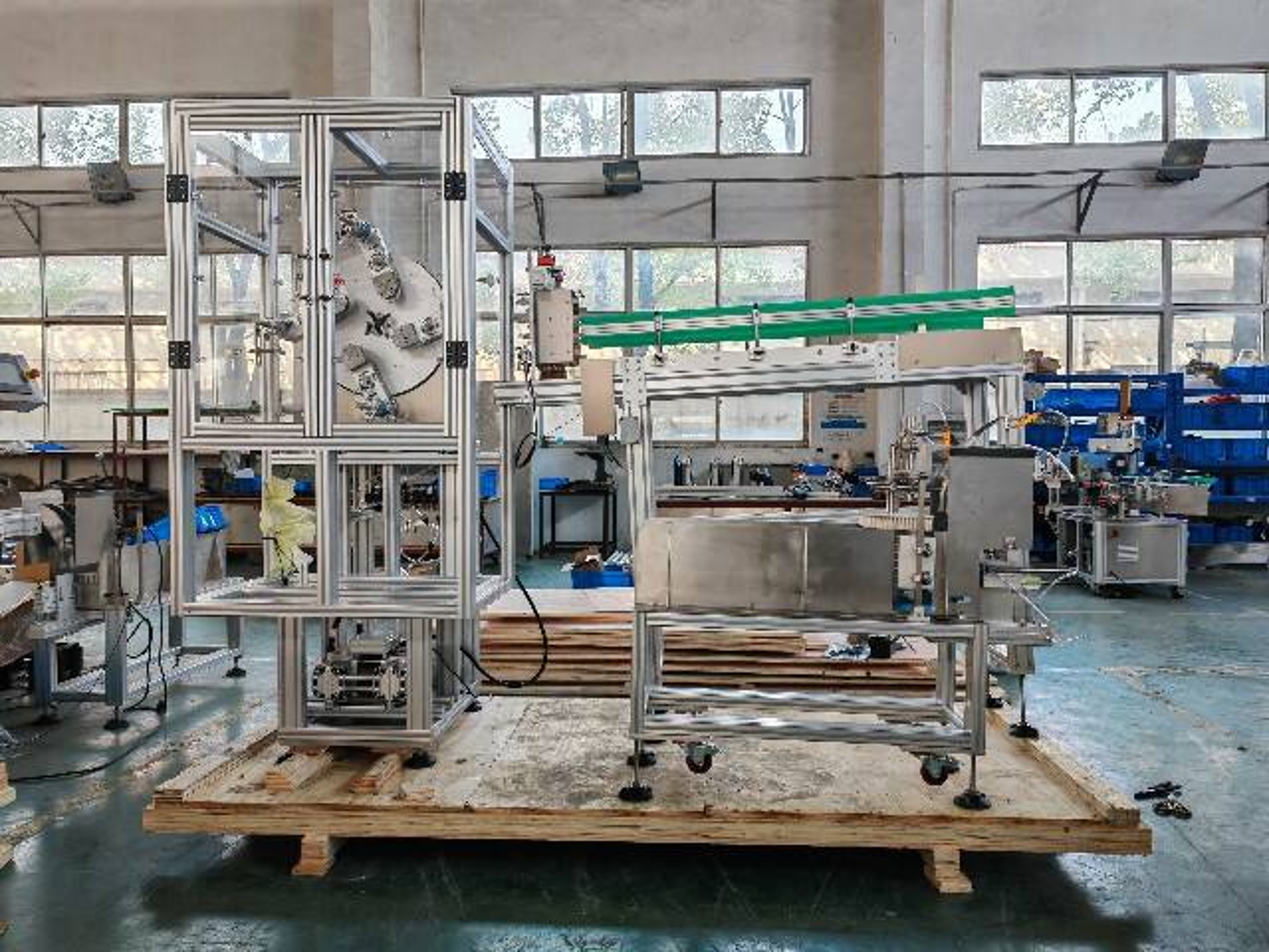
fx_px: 1026
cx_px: 634
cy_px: 476
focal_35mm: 28
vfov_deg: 49.7
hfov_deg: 63.4
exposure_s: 1/100
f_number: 1.9
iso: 320
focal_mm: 6.12
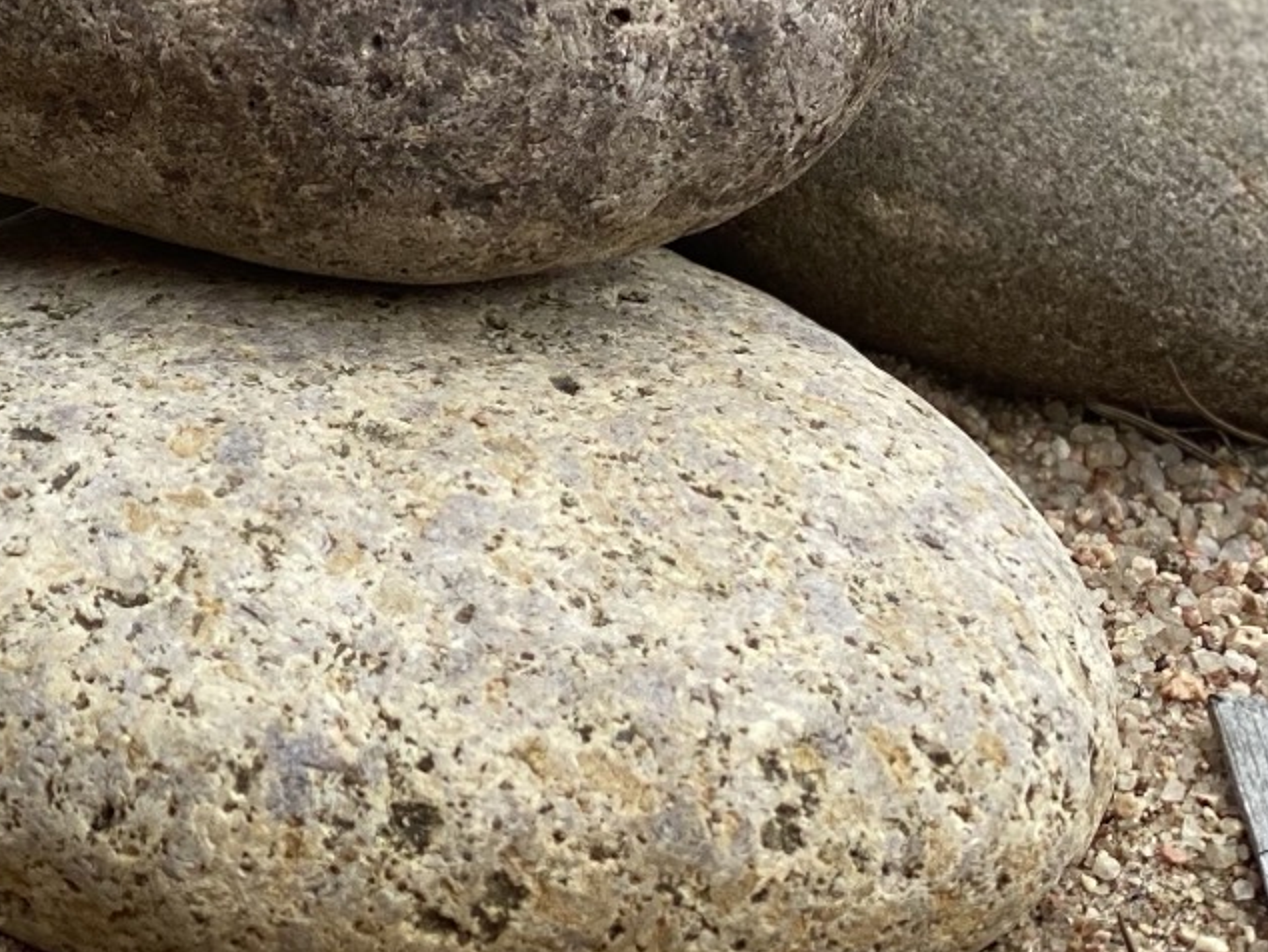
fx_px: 6010
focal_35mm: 164
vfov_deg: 8.9
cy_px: -376
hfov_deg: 12.0
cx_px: 114
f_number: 2
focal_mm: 6
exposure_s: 1/432
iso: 20
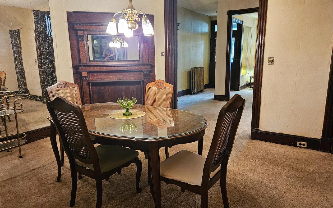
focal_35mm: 25
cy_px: 100
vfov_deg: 49.3
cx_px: 164
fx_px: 227
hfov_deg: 72.5
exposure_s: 1/60
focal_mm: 5.4
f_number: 1.8
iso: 640
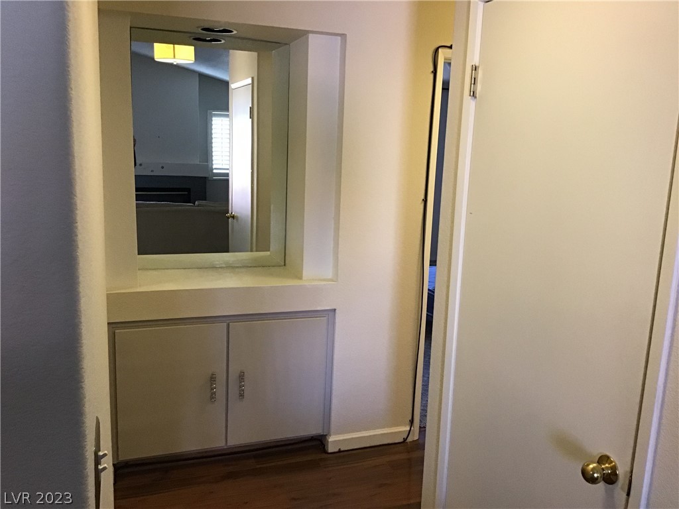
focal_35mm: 31
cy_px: 254
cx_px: 340
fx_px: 608
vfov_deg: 45.4
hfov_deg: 58.4
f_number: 2.4
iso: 125
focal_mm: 3.3
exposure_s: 1/30
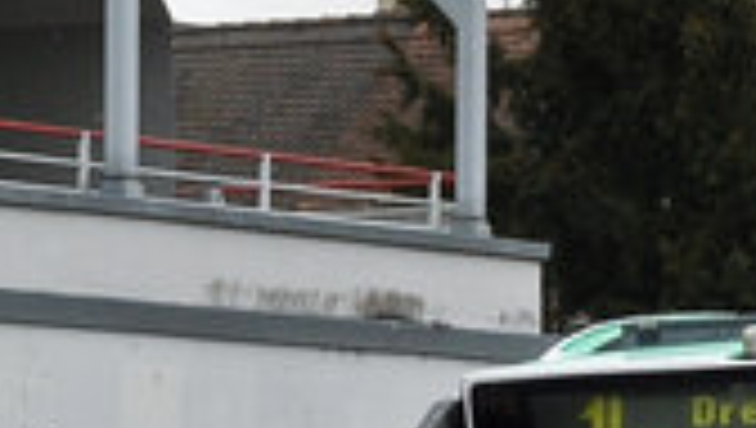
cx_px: 2300
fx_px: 7863
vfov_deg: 3.1
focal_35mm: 392
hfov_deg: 5.2
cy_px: 336
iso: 400
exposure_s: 1/160
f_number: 10
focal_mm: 35
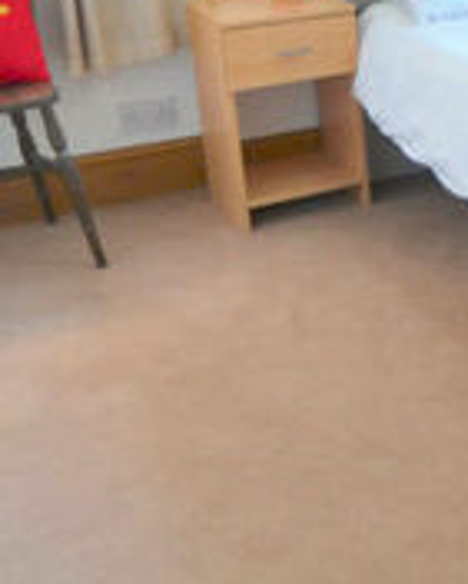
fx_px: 1261
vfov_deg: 25.6
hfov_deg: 17.7
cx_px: 790
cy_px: 114
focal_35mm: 73
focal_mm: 13
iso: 800
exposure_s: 1/60
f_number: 3.8
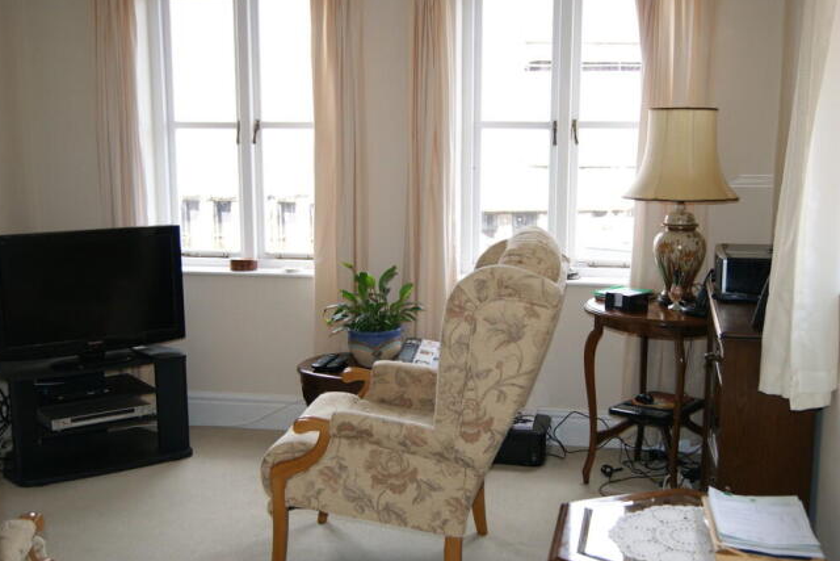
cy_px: 281
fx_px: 1003
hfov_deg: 45.4
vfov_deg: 31.2
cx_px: 411
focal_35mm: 43
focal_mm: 28
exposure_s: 1/80
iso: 200
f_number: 4.5
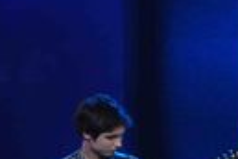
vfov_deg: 1.4
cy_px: 225
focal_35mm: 989
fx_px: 6538
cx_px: 587
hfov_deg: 2.1
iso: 2000
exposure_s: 1/200
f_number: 4
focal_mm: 200
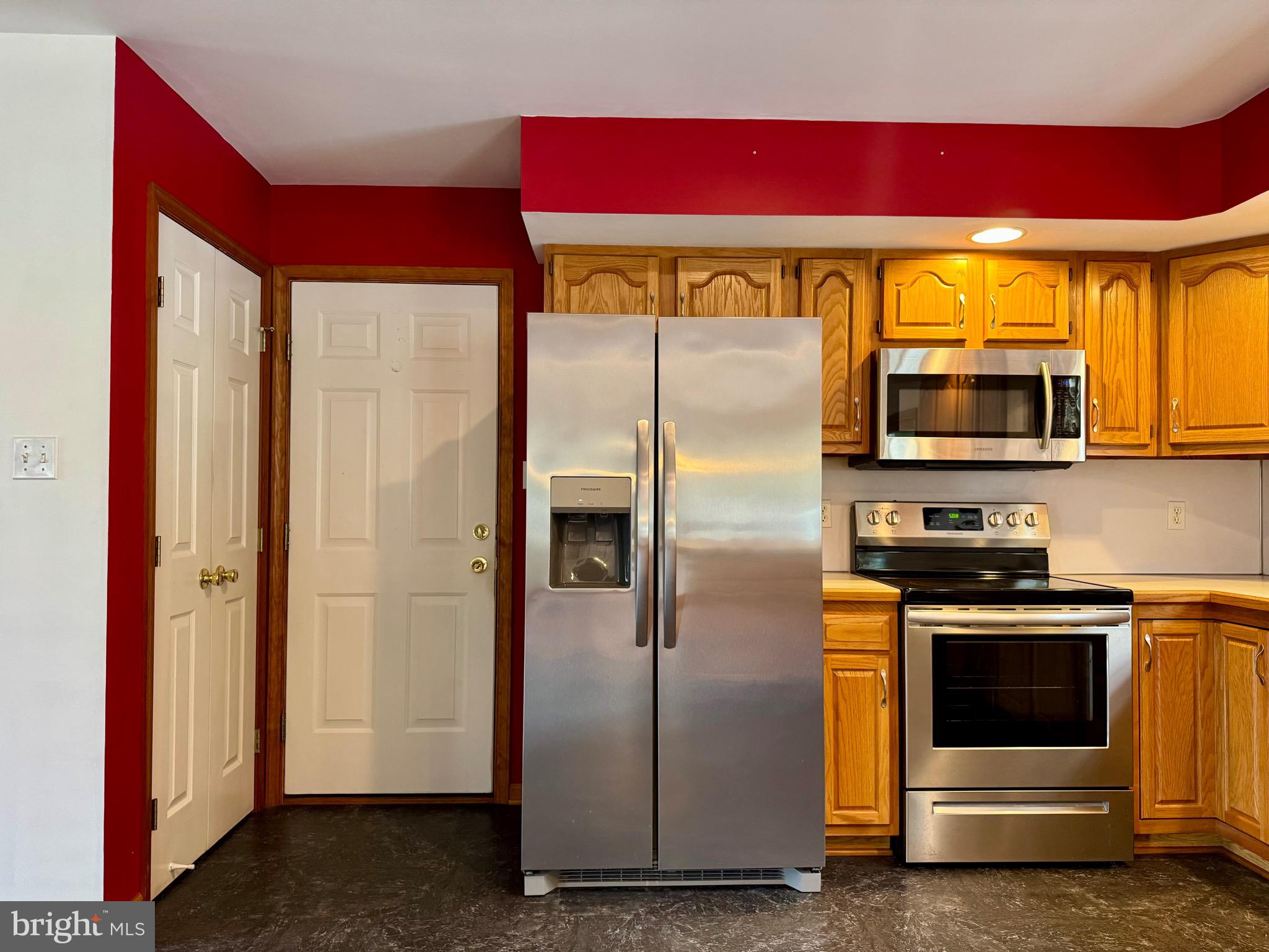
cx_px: 634
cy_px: 476
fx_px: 880
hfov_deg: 71.6
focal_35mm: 24
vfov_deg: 56.8
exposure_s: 1/60
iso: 400
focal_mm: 6.76
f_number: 1.78
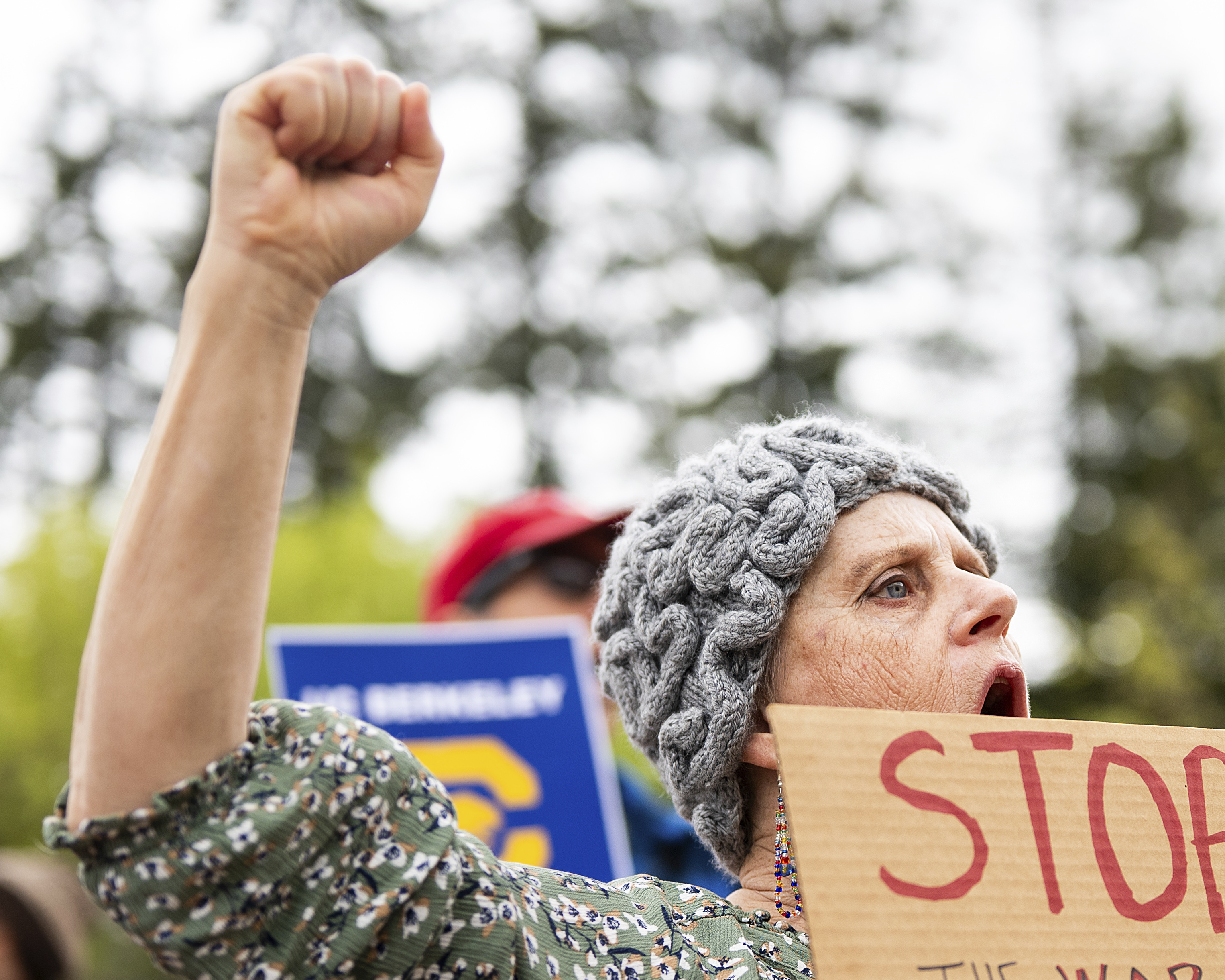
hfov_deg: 20.5
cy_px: 673
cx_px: 887
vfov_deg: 16.5
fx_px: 3371
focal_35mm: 93
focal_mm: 50
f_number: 2
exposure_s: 1/2000
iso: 400
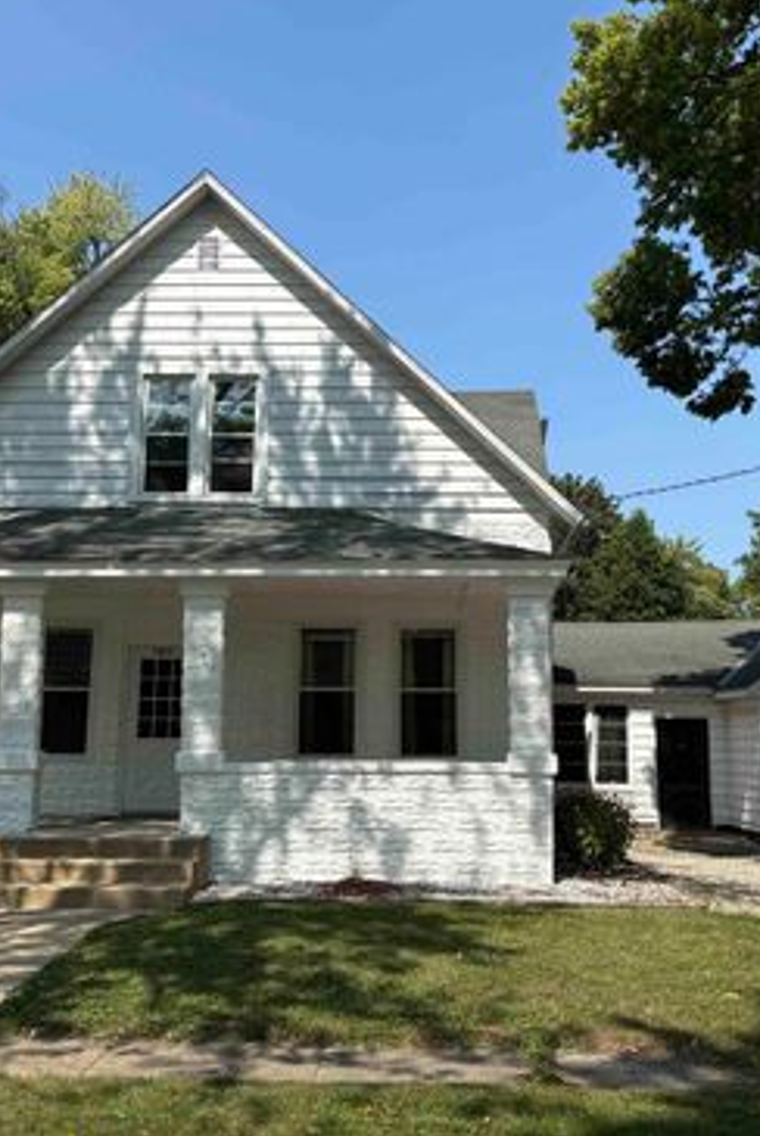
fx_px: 1169
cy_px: 556
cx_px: 399
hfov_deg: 36.0
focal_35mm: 37
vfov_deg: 51.8
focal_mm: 5.96
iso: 50
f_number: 1.6
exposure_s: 1/2778
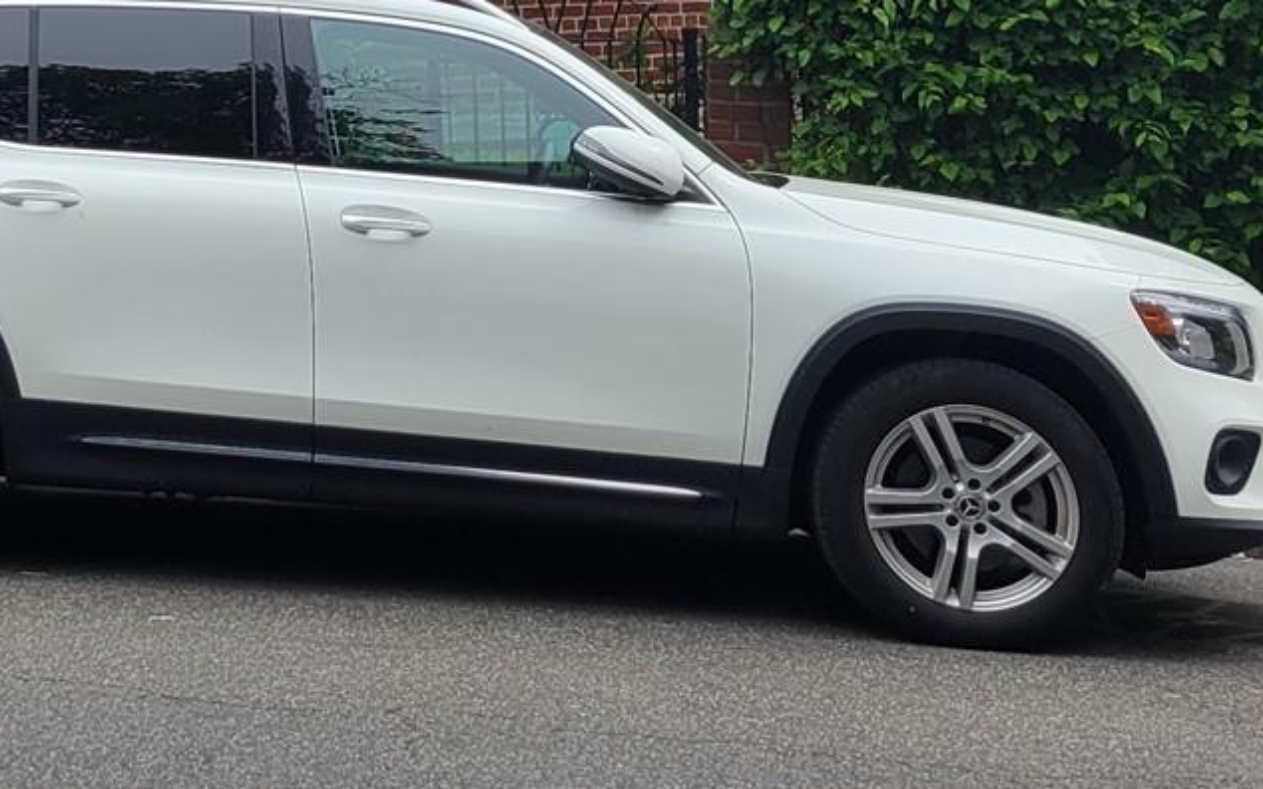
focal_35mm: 89
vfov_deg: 14.0
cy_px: -303
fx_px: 3063
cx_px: -293
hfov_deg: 21.5
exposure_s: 1/1854
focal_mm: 5.4
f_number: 1.8
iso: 40
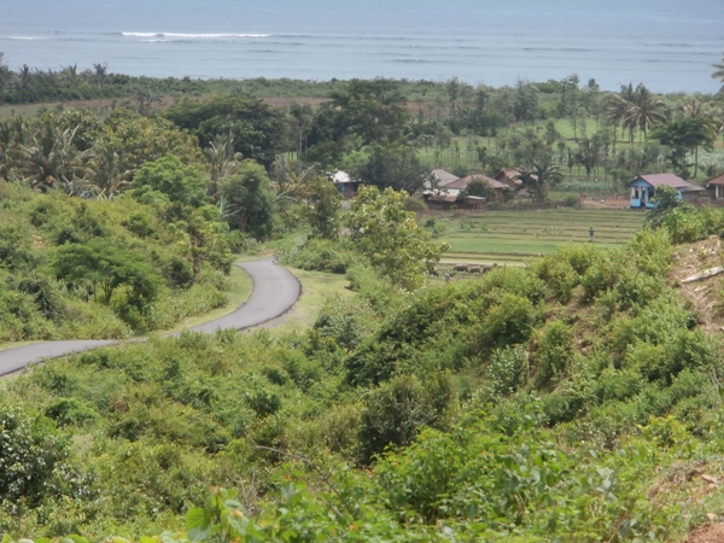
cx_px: 362
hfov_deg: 8.2
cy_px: 272
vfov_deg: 6.2
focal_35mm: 240
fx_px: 5020
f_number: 5.8
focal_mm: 42
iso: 100
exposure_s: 1/320
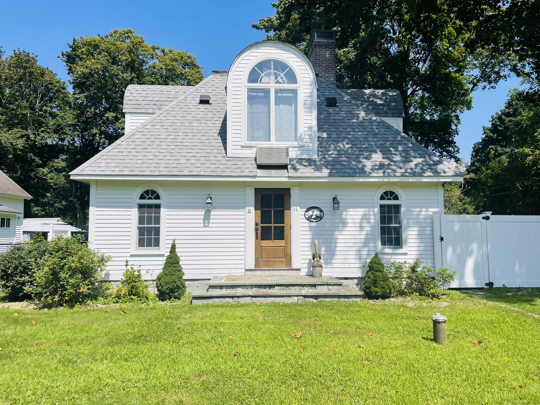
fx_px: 406
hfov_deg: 67.3
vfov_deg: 53.1
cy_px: 202
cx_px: 270
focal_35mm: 26
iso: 32
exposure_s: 1/4132
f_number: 1.6
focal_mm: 4.2
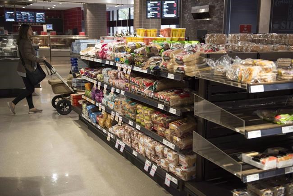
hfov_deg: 46.4
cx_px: 146
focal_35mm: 42
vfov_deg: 31.9
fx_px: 342
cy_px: 98
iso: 1600
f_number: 2.8
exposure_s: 1/500
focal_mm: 42
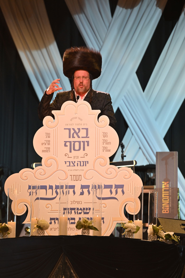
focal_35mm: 200
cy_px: 139
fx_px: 1542
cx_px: 92
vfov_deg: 10.3
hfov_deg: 6.9
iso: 800
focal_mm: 200
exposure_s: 1/250
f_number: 3.5
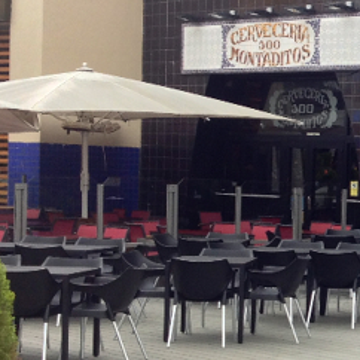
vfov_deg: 15.1
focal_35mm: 115
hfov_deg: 14.2
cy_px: 209
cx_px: 541
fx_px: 1353
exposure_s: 1/403
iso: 50
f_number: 2.4
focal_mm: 4.28
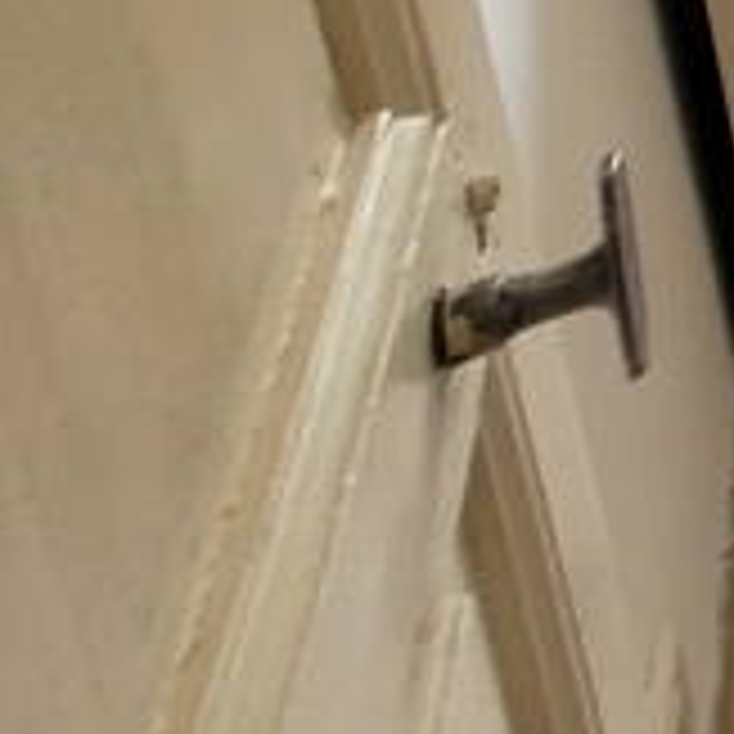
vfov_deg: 15.4
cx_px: 2283
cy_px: -919
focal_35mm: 76
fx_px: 1823
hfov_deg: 11.0
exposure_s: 1/60
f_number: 2.2
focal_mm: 1.74
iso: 80
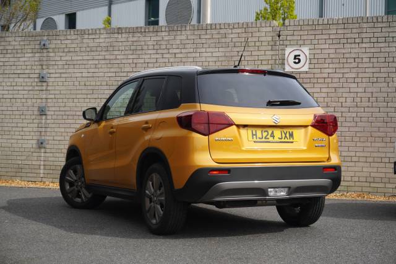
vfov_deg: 22.6
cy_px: 132
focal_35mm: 60
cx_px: 198
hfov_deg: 33.4
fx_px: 660
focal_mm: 40
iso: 100
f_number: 5.6
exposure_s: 1/160
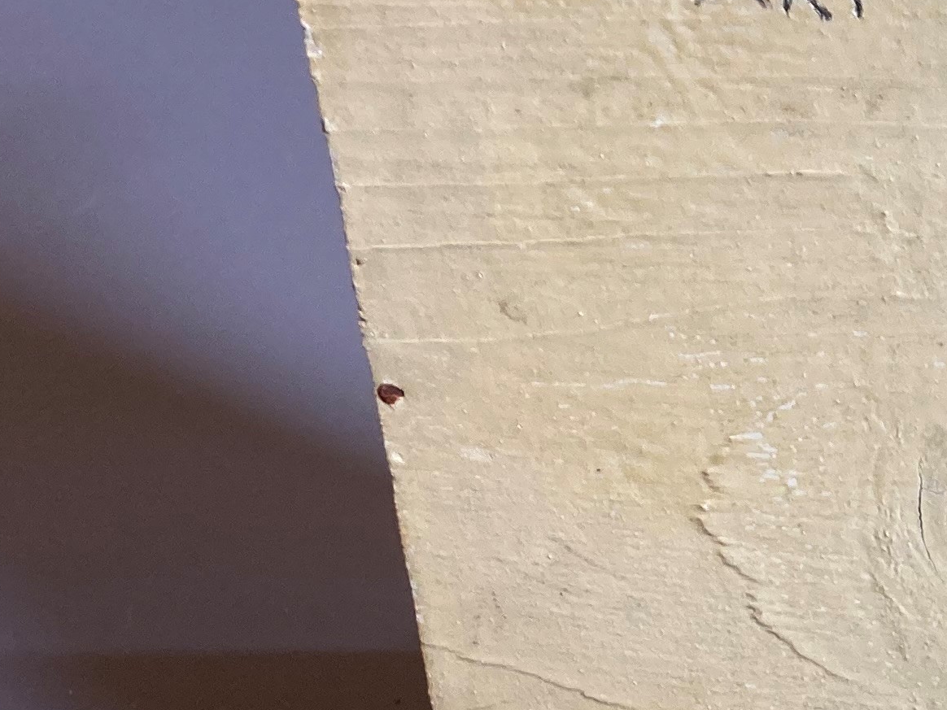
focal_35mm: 97
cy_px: 311
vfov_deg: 15.2
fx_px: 2654
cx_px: 1615
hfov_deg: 17.2
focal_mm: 3.99
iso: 50
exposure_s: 1/50
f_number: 1.8
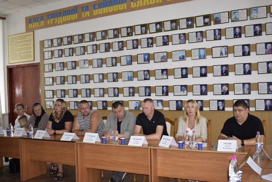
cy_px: 91
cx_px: 136
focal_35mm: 39
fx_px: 295
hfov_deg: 49.5
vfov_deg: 34.3
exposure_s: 1/160
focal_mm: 26
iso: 400
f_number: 5
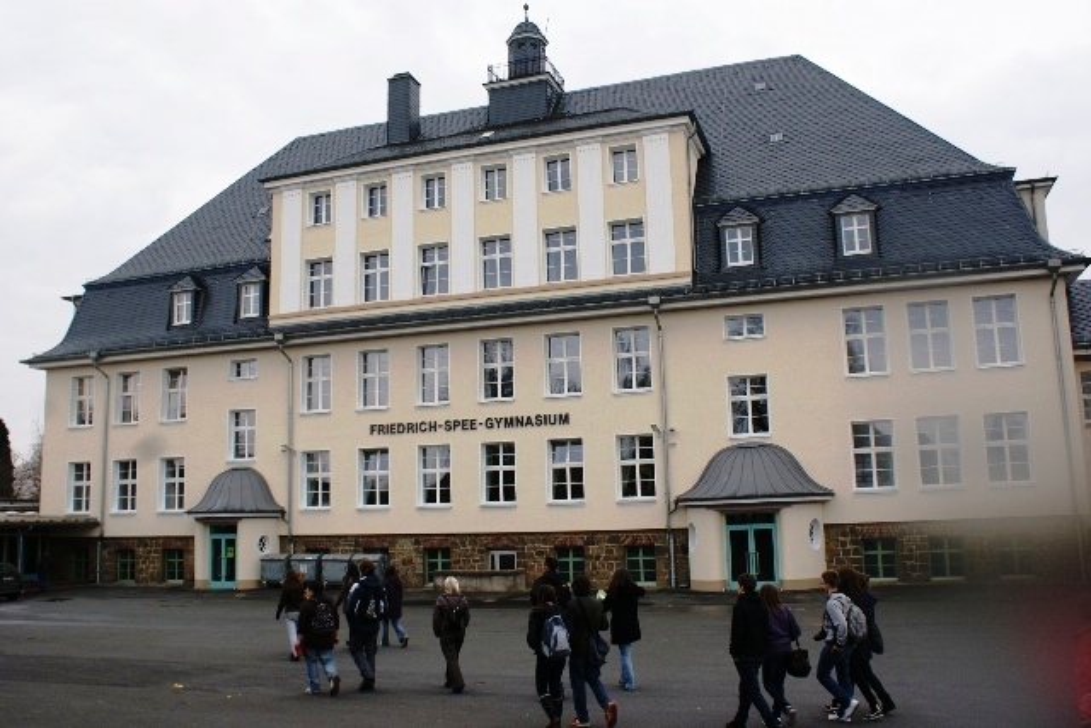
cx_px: 546
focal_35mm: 30
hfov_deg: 61.9
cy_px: 364
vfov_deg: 43.6
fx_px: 909
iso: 100
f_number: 7.1
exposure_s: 1/60
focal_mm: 20
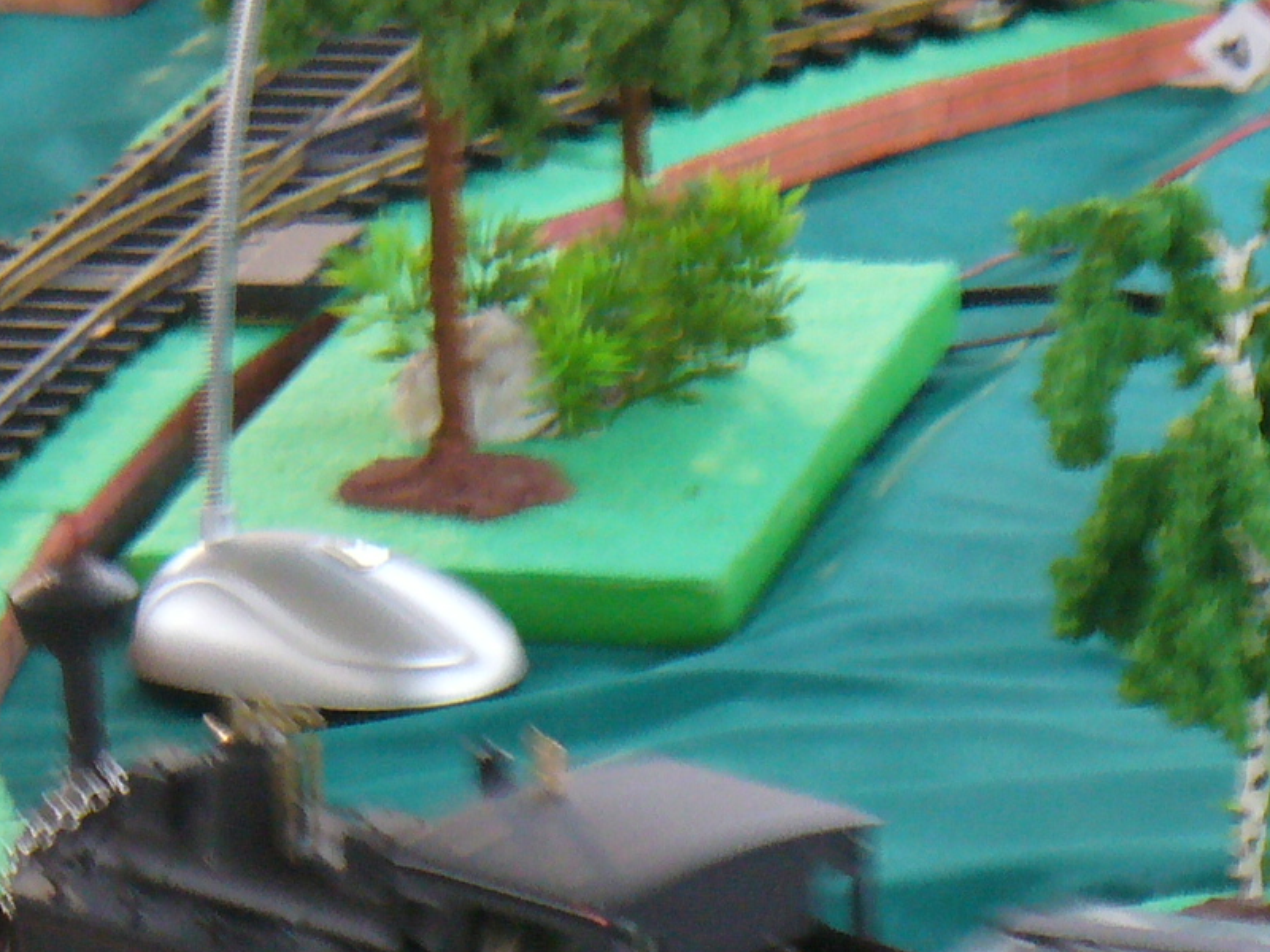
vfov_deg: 4.7
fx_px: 11593
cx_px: 1000
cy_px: 884
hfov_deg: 6.3
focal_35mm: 316
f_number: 3.7
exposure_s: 1/25
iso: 200
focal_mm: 21
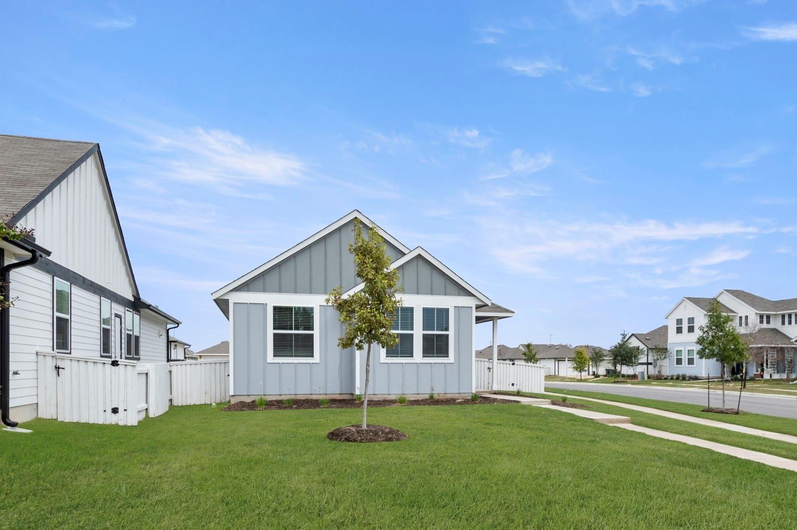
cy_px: 265
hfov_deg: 81.2
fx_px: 465
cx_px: 398
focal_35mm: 21
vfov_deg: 59.4
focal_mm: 14
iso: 400
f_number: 8
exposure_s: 1/500
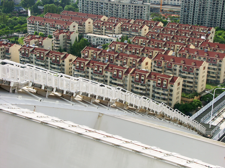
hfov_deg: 30.7
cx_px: 112
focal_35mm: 63
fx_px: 409
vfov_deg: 23.3
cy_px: 84
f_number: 6.3
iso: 64
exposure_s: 1/200
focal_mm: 16.24
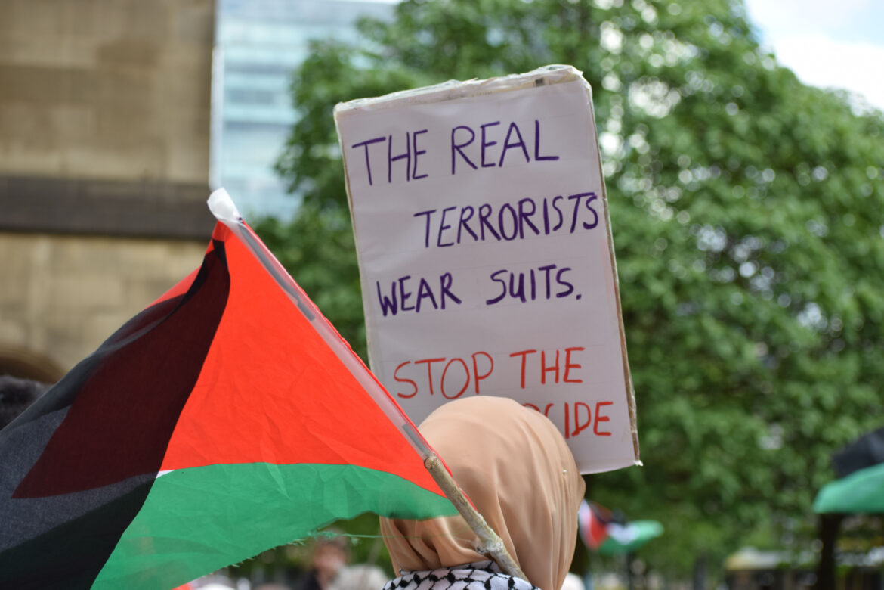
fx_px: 2578
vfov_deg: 13.0
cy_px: 295
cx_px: 442
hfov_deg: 19.5
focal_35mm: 105
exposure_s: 1/320
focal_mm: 70
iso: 200
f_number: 5.6
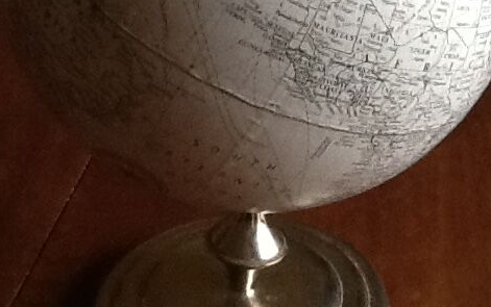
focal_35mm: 95
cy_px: -26
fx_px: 1272
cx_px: 301
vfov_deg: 13.5
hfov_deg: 21.8
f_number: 2.4
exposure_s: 1/30
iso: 160
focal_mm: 2.03
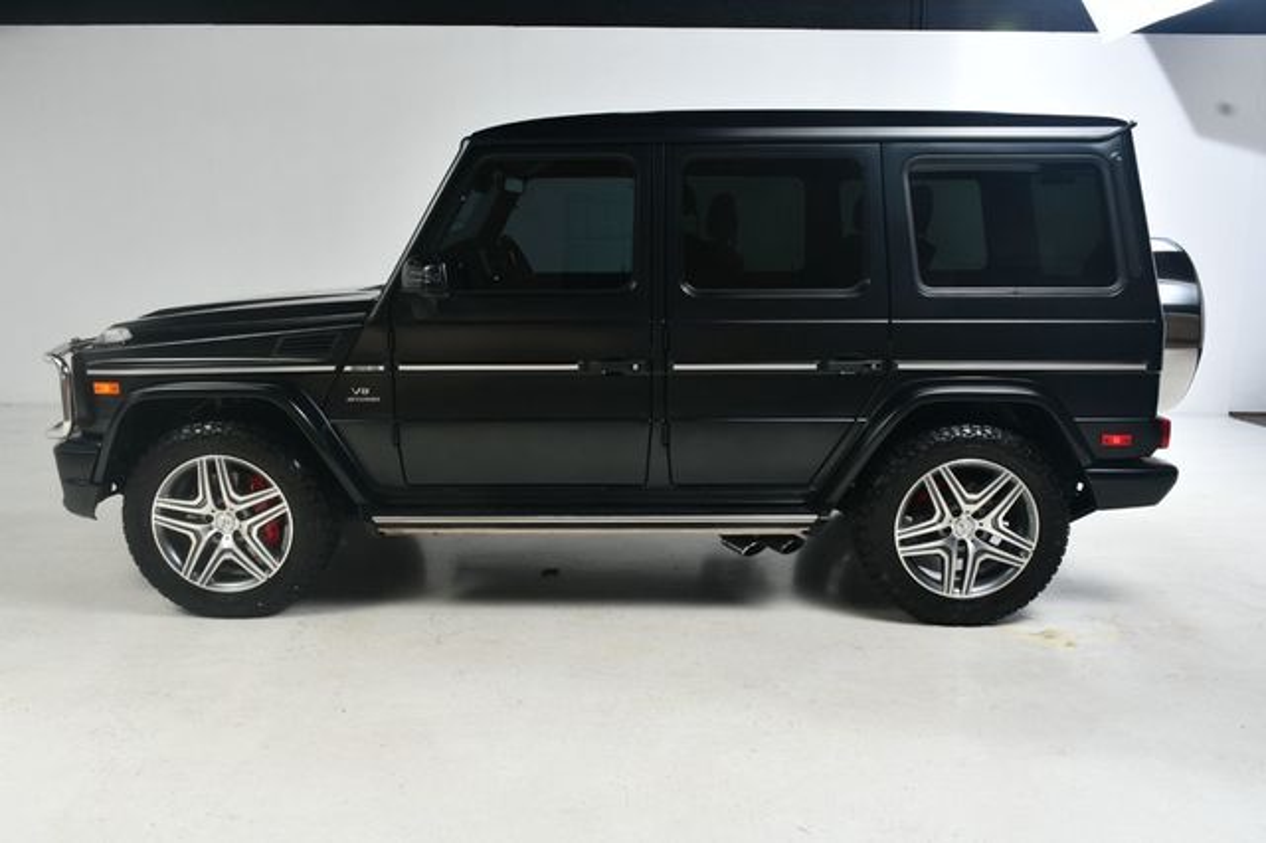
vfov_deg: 43.6
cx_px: 633
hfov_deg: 62.0
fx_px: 1054
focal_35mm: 30
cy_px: 422
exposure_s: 1/160
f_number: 11
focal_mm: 20
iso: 100
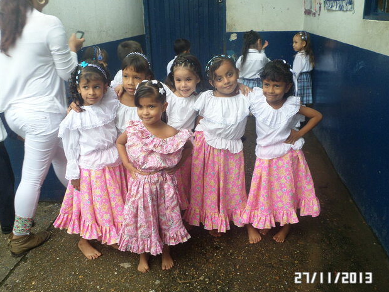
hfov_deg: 58.3
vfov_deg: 45.5
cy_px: 149
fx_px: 349
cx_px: 200
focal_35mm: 31
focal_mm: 5.5
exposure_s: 1/90
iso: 80
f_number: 2.7
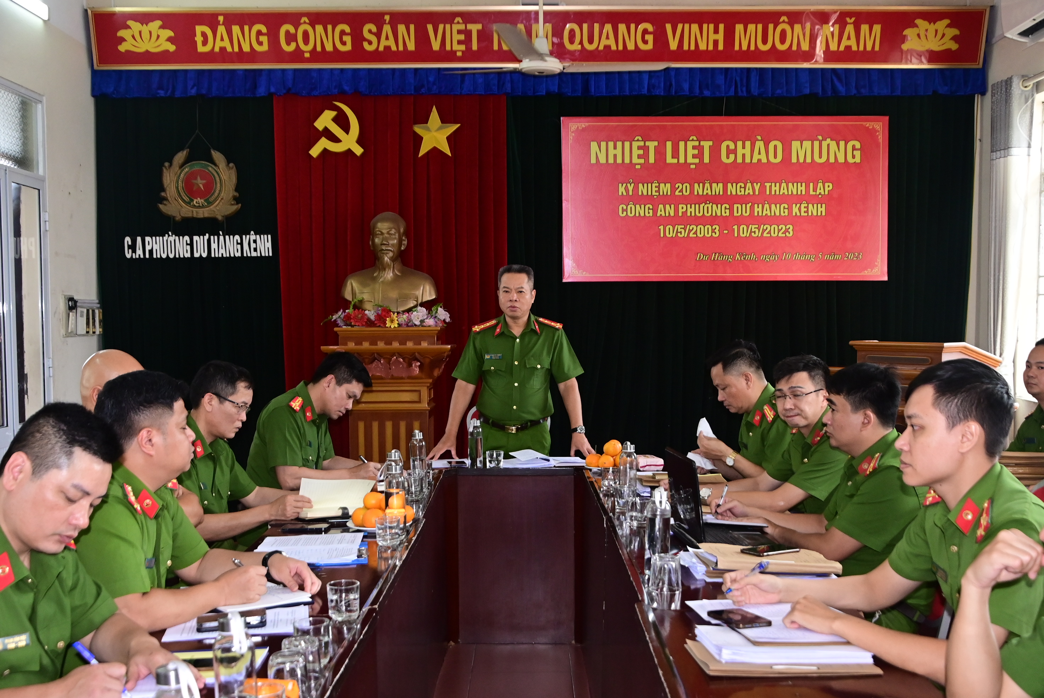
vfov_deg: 32.0
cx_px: 522
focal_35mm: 42
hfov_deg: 46.4
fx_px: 1219
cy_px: 349
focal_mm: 28
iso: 2000
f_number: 6.3
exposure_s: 1/200
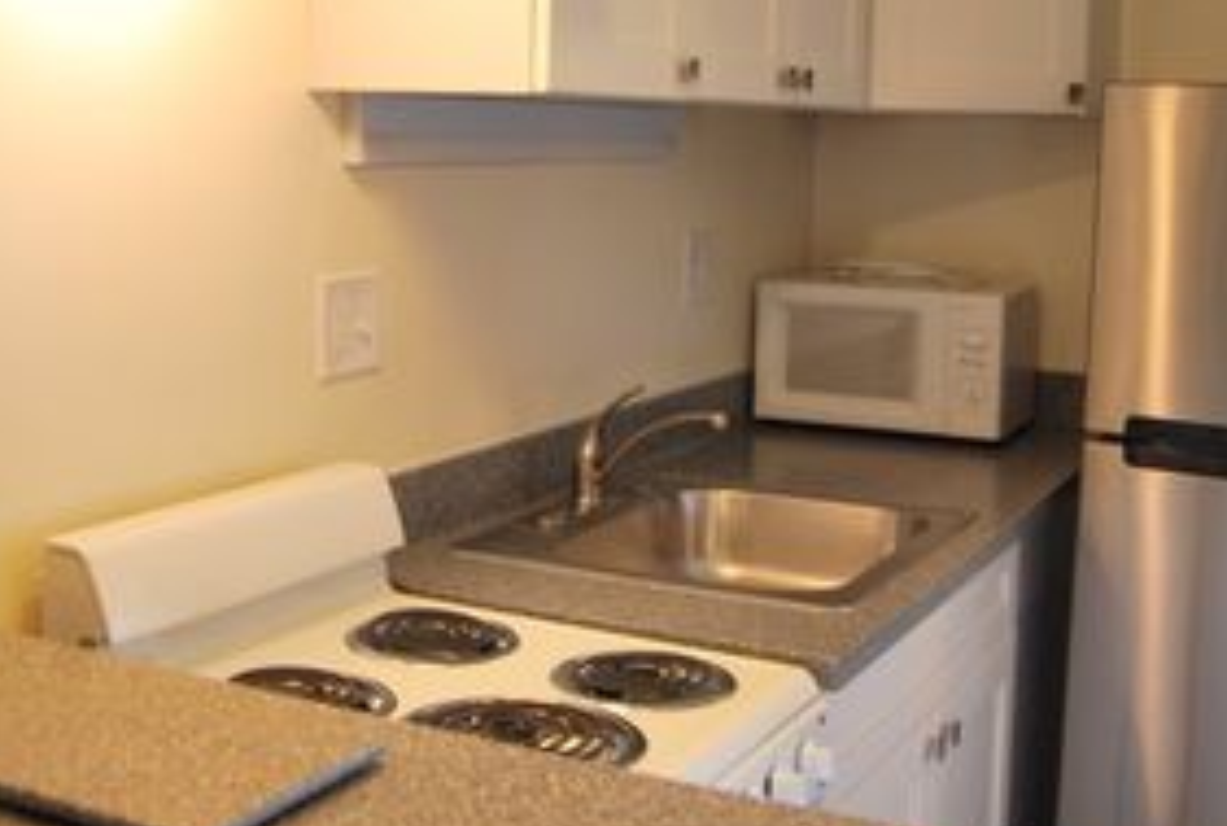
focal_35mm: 48
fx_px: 1640
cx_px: 520
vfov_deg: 27.9
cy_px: 223
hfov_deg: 40.9
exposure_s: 1/30
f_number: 3.5
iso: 280
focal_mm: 18
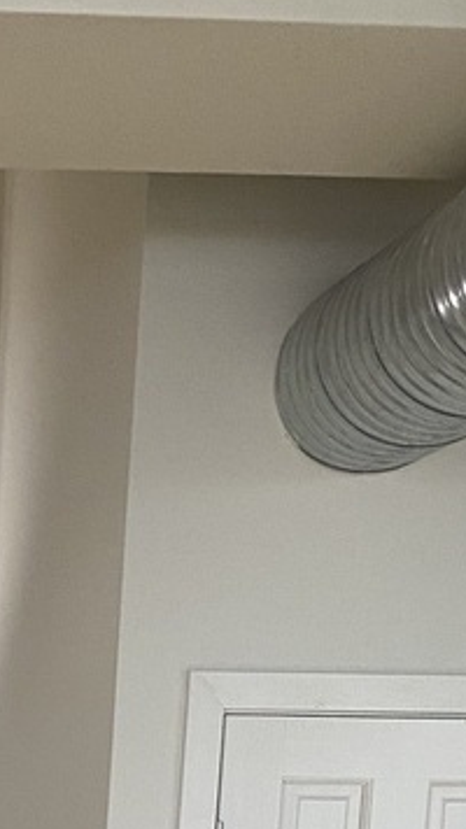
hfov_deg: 12.7
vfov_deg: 21.5
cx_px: -403
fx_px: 1891
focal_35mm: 86
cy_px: 1169
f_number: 1.8
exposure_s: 1/60
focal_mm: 4.25
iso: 100
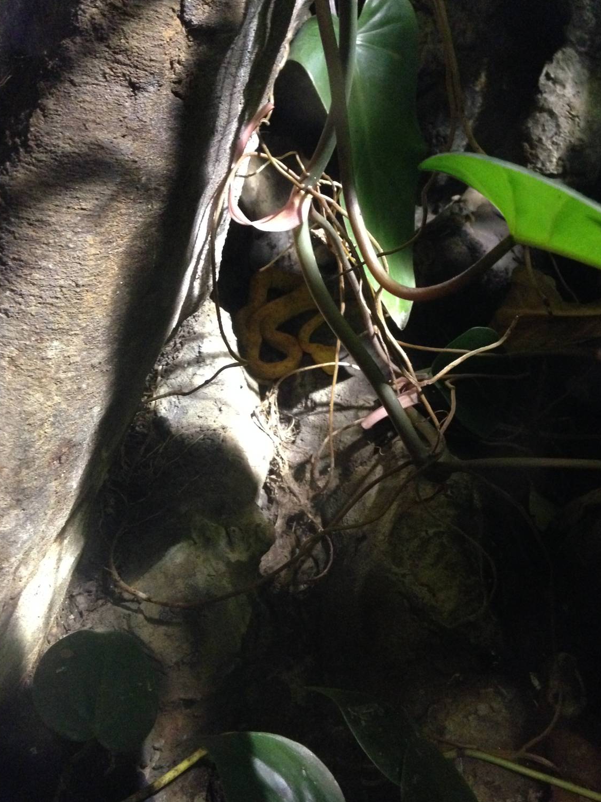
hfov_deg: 40.7
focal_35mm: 35
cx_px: 303
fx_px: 811
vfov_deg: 52.6
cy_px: 407
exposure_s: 1/17
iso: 640
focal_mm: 4.12
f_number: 2.4
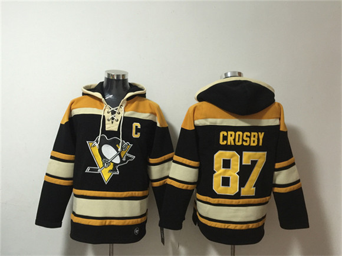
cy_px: 128
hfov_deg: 61.7
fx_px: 286
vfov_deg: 48.2
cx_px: 171
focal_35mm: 29
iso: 125
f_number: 2.2
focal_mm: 4.15
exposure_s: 1/8
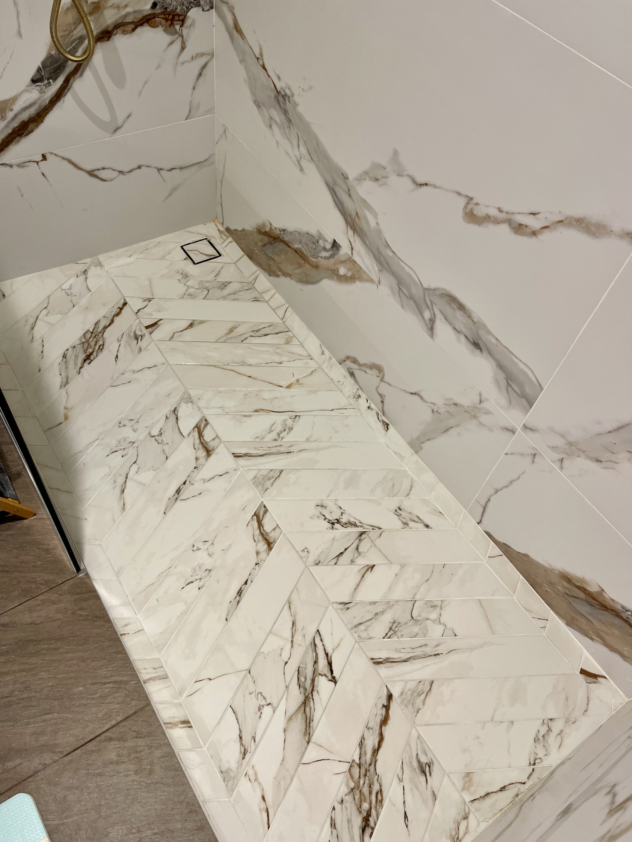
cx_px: 316
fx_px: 609
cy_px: 421
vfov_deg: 69.4
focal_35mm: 25
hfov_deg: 54.9
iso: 100
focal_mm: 5.1
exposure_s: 1/100
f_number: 1.6
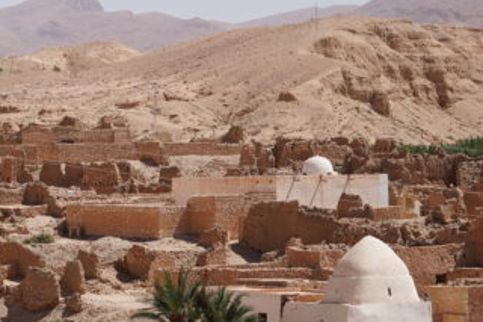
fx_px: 3379
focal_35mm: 252
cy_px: 142
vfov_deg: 5.4
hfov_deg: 8.2
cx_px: 68
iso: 125
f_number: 4.5
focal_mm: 105
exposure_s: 1/1600
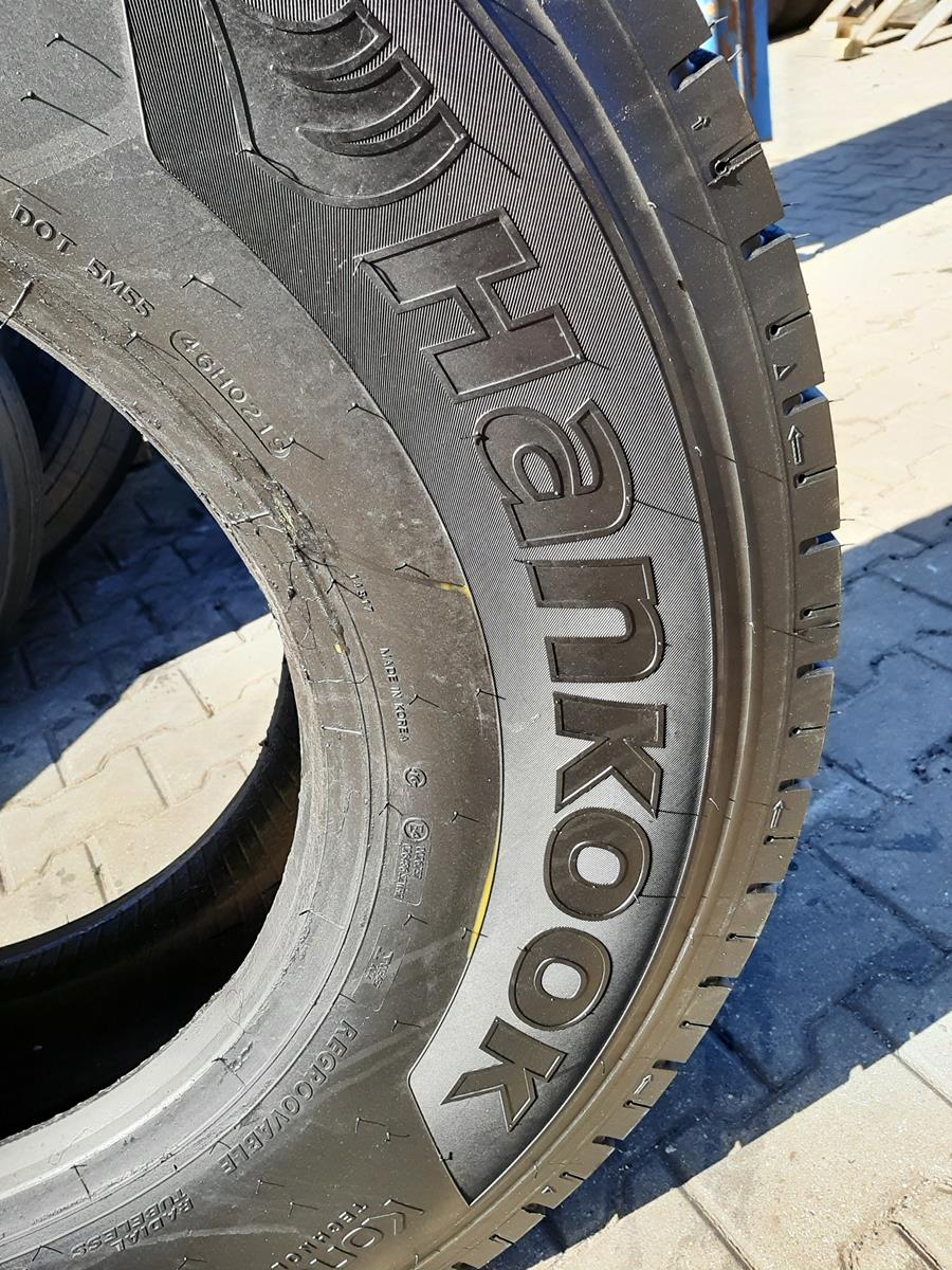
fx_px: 953
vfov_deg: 67.3
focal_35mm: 26
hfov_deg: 53.1
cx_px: 476
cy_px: 635
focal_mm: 3.93
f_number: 1.7
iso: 40
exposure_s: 1/496
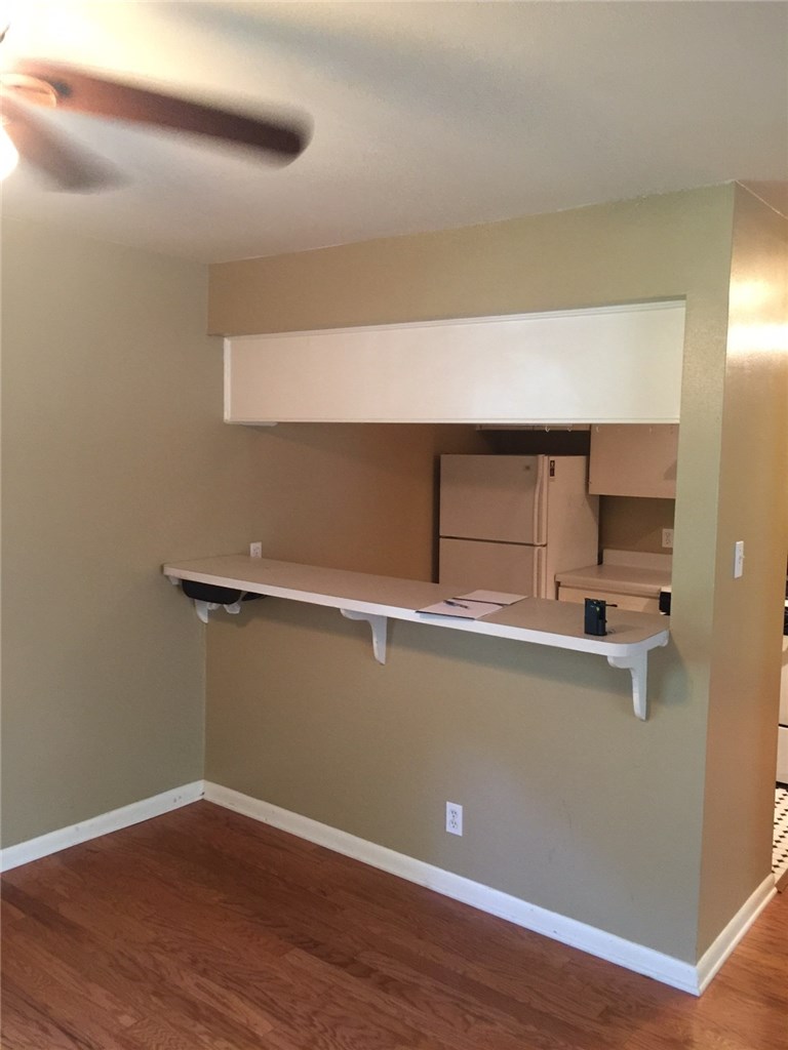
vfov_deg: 61.7
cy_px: 525
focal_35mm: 29
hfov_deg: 48.2
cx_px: 394
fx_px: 880
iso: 125
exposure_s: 1/15
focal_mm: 4.15
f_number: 2.2
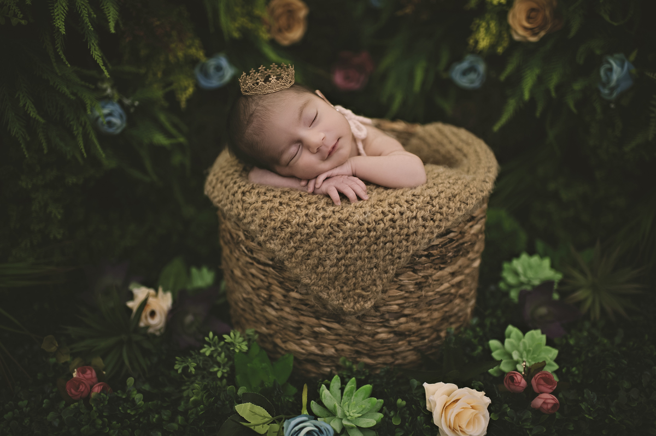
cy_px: 218
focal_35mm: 35
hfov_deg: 54.5
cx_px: 328
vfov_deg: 37.8
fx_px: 637
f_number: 1.6
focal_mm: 35
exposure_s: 1/125
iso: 200
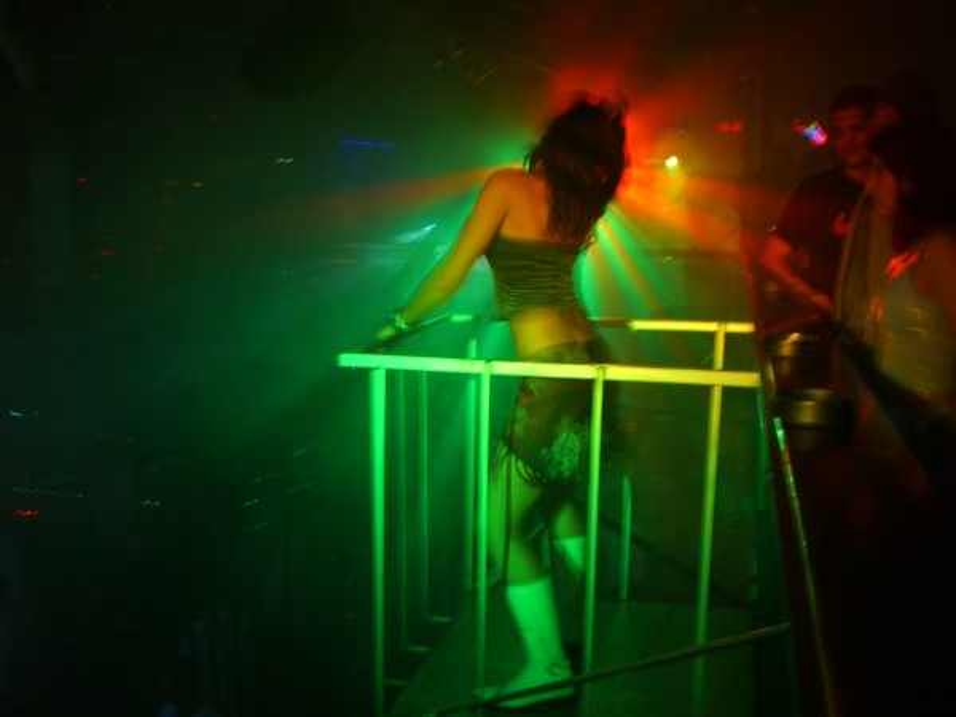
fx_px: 1049
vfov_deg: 37.7
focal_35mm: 38
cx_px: 478
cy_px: 358
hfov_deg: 49.0
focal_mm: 7.9
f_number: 2.8
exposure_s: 1/8
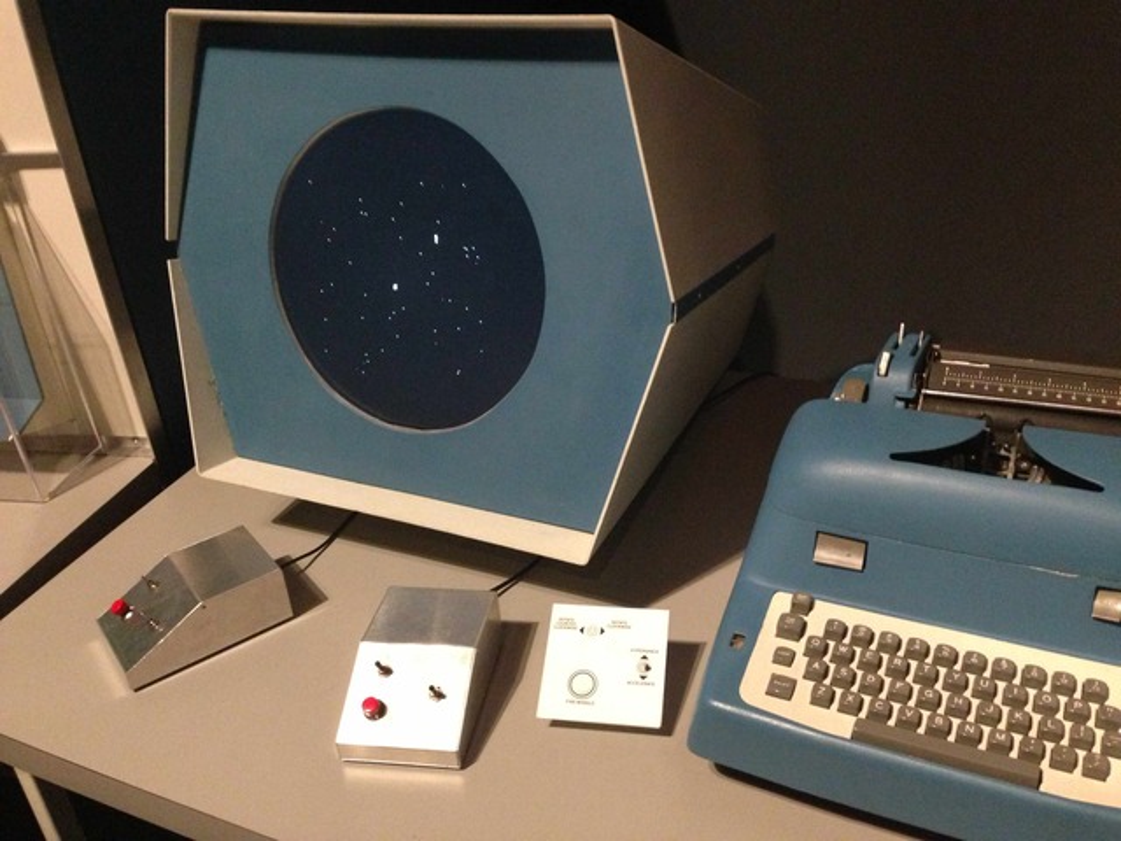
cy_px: 420
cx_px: 560
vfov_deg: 42.9
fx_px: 1069
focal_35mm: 33
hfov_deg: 55.4
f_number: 2.4
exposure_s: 1/15
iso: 640
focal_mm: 4.13
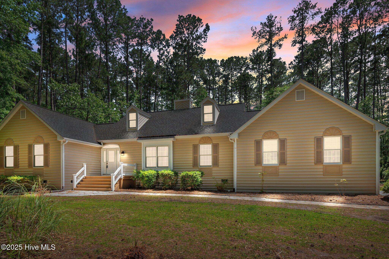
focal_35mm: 18
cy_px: 130
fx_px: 194
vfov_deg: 67.3
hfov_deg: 90.0
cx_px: 194
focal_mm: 18
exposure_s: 1/320
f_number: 8
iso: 250
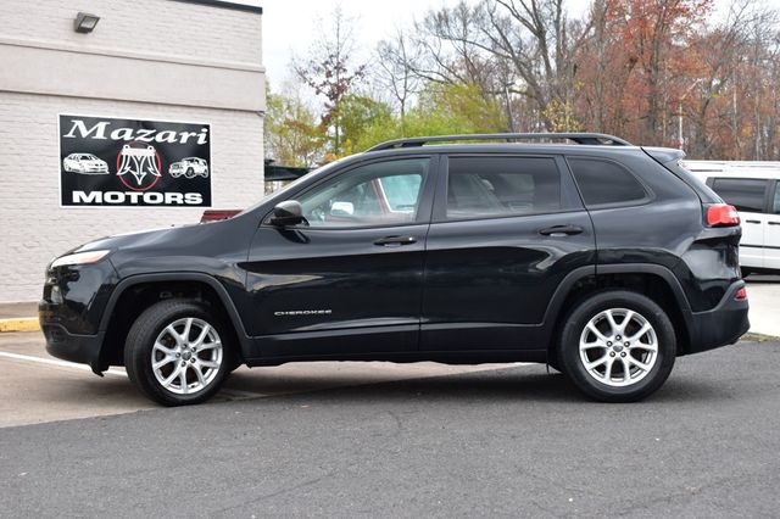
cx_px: 390
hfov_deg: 35.1
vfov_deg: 23.8
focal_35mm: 57
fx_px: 1234
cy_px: 260
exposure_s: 1/15
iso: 400
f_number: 6.3
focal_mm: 38
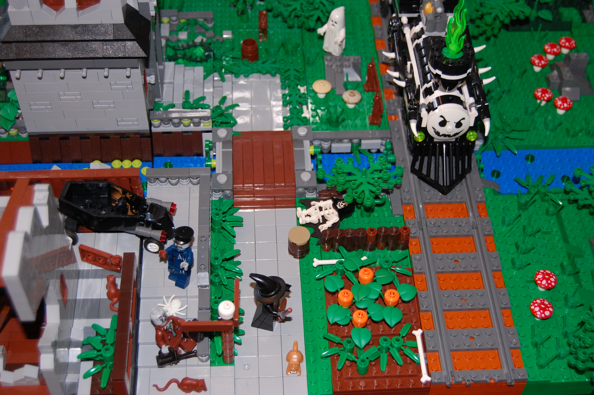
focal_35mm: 57
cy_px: 198
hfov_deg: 35.1
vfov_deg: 23.7
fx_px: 940
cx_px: 297
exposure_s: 1/60
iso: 400
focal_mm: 38
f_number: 4.8
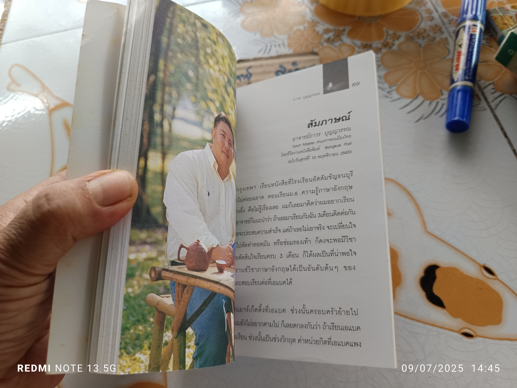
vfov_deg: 56.8
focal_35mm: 24
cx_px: 258
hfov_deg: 71.6
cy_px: 194
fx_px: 358
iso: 236
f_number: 1.7
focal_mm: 5.31
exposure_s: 1/50
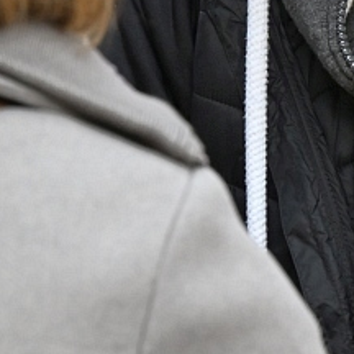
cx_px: 572
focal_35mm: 1177
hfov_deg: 1.5
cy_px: 7
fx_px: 13618
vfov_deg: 1.5
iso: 500
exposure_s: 1/250
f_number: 6.3
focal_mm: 200
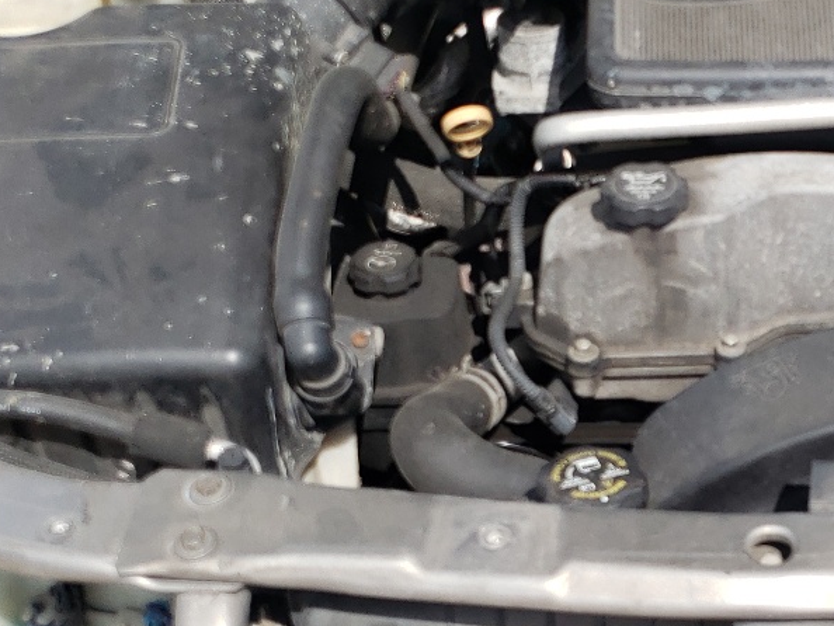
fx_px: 1687
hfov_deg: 26.3
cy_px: 470
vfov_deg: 20.9
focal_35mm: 70
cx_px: 835
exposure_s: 1/2500
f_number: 1.5
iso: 50
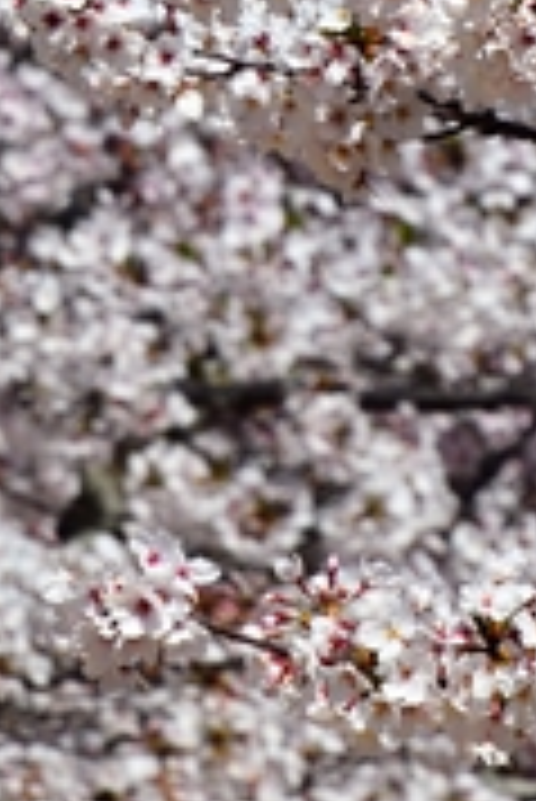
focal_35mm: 1123
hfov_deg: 1.2
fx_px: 25030
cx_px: 919
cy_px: -702
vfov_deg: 1.8
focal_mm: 250
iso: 400
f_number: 14
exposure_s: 1/800
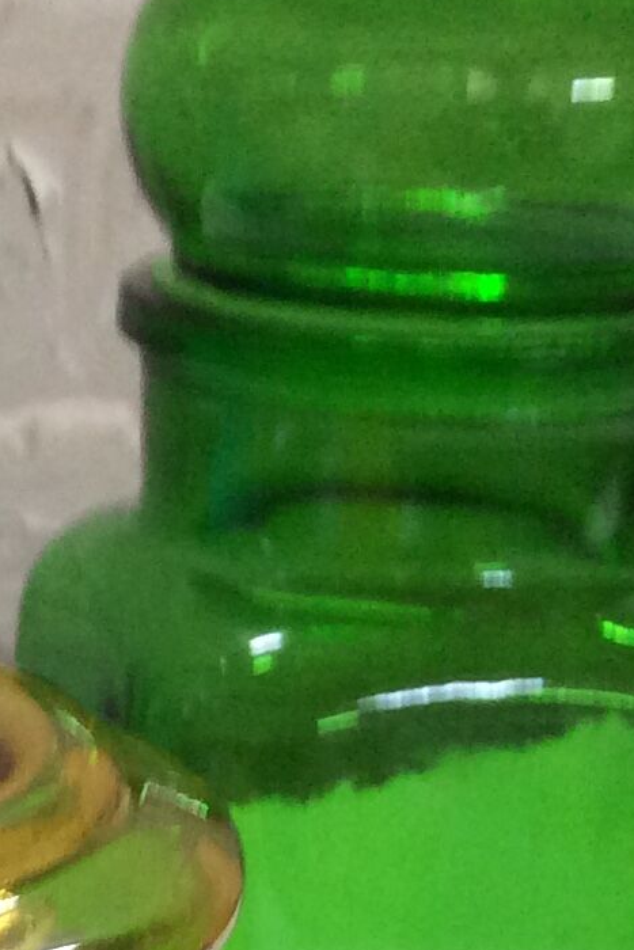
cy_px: 1122
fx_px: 3247
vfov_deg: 16.0
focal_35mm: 123
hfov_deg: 9.8
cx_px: -914
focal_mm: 3.3
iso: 80
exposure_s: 1/25
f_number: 2.4
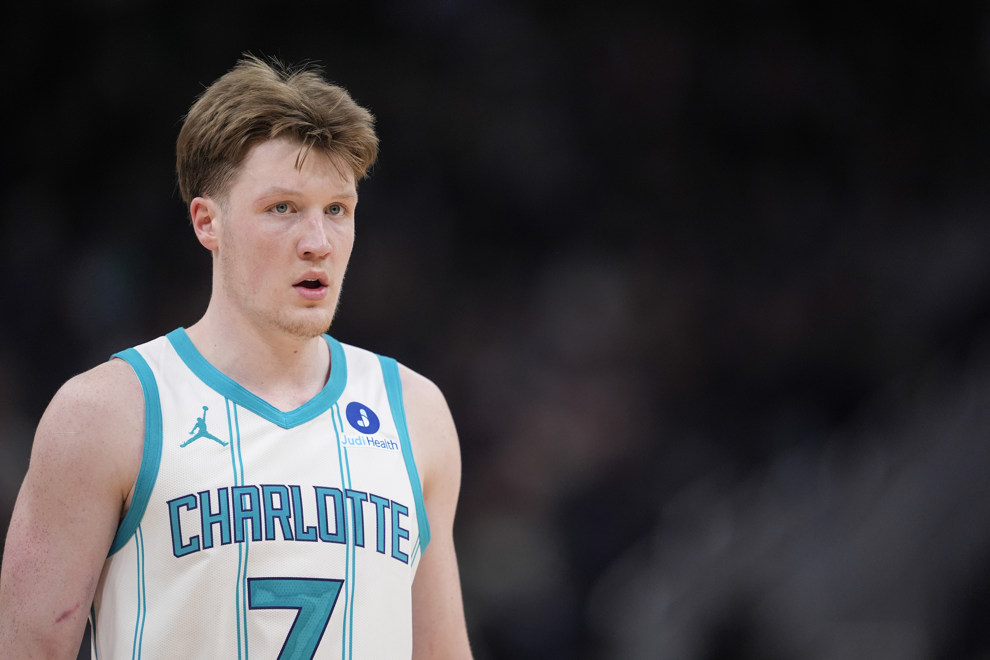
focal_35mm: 400
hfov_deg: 5.2
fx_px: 10999
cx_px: 495
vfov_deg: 3.4
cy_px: 330
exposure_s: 1/1600
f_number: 2.8
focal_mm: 400
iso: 3200
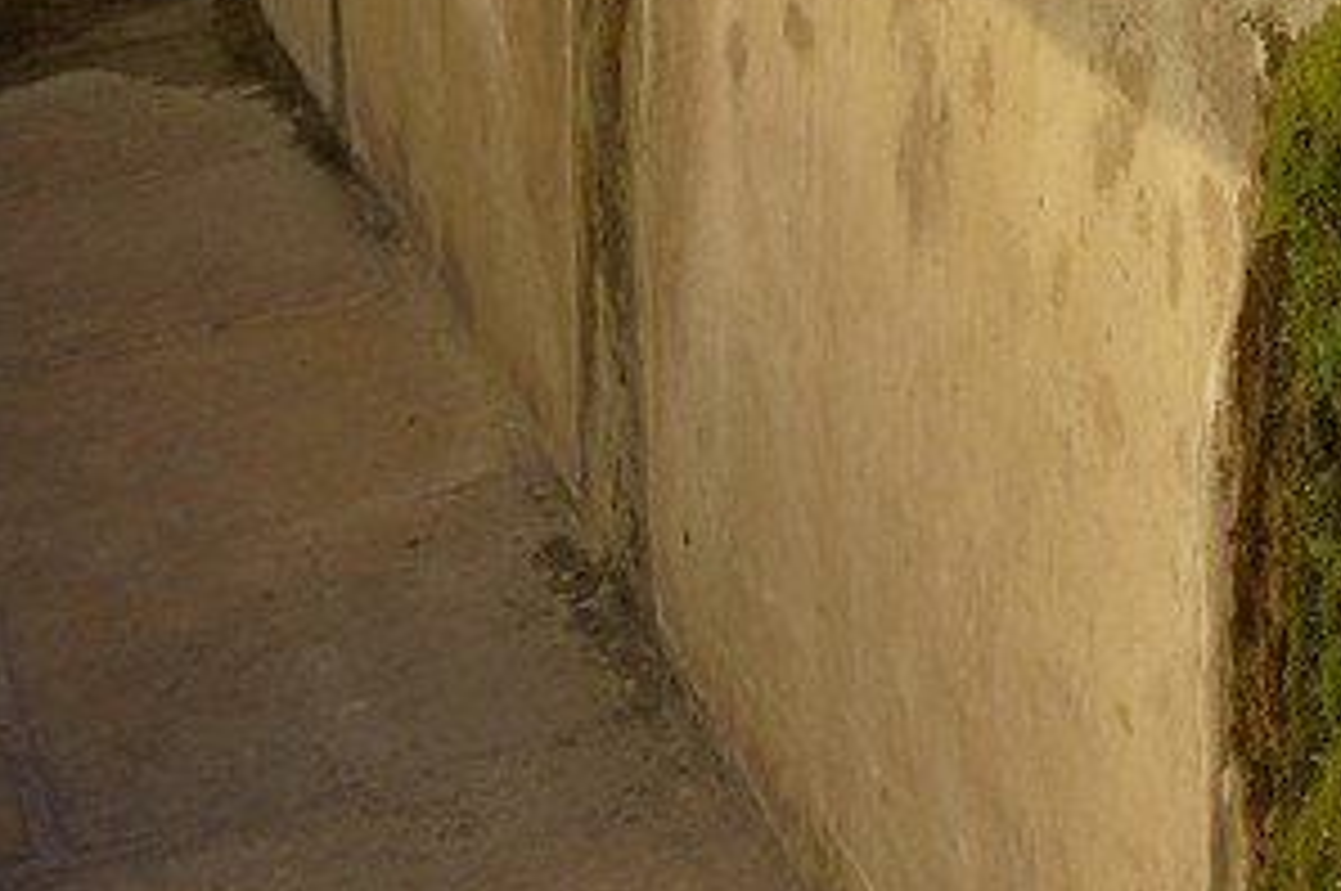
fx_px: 4800
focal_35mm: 129
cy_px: -1422
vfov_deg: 9.2
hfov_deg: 14.5
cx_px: 2214
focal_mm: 24
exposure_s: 1/125
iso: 200
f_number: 10
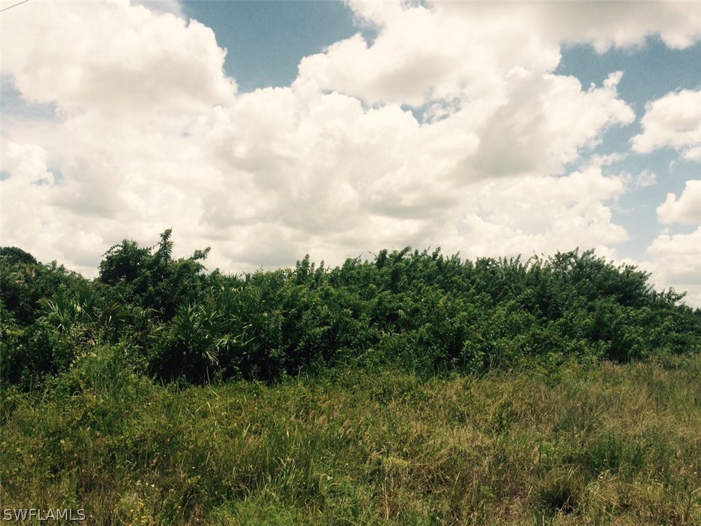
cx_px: 350
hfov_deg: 61.7
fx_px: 587
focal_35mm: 29
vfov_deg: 48.2
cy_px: 263
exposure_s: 1/4566
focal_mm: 4.15
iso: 32
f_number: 2.2
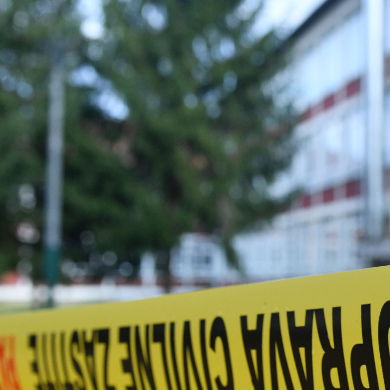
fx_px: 867
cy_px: 214
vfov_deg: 25.3
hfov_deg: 24.7
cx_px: 344
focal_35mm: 68
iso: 200
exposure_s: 1/500
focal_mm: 24
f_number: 4
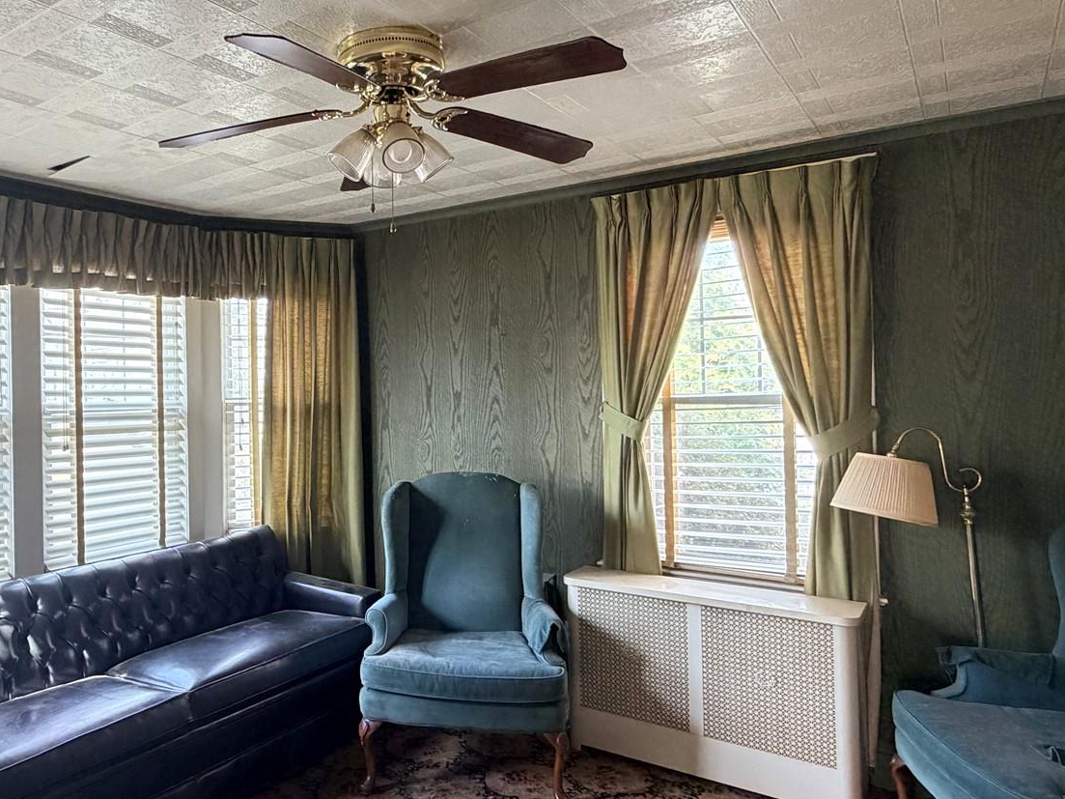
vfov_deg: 53.0
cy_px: 376
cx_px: 350
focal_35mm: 26
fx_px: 800
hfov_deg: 65.4
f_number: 2.2
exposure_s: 1/96
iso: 320
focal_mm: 2.22
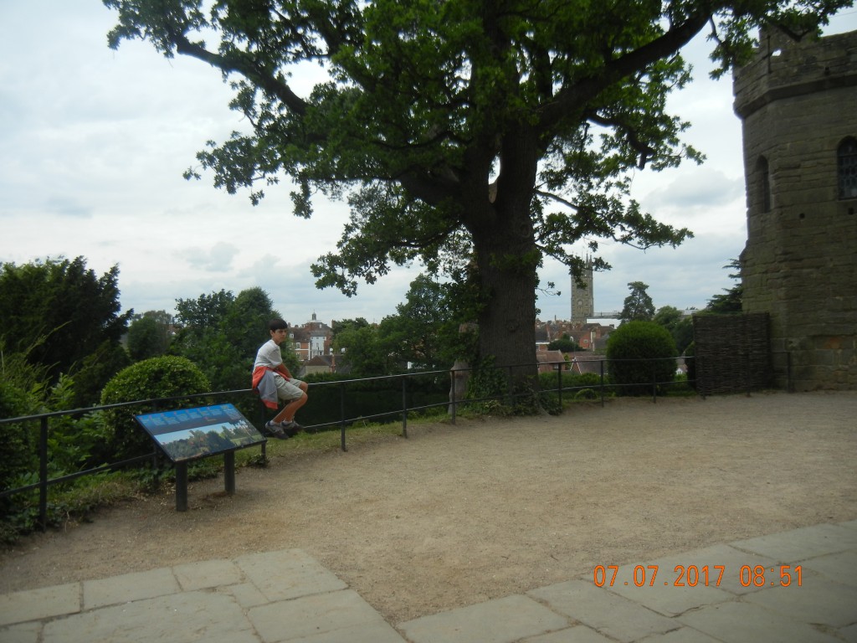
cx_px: 428
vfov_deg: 46.8
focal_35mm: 30
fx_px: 743
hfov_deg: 60.0
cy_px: 322
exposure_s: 1/306
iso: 160
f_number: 7
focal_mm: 5.4
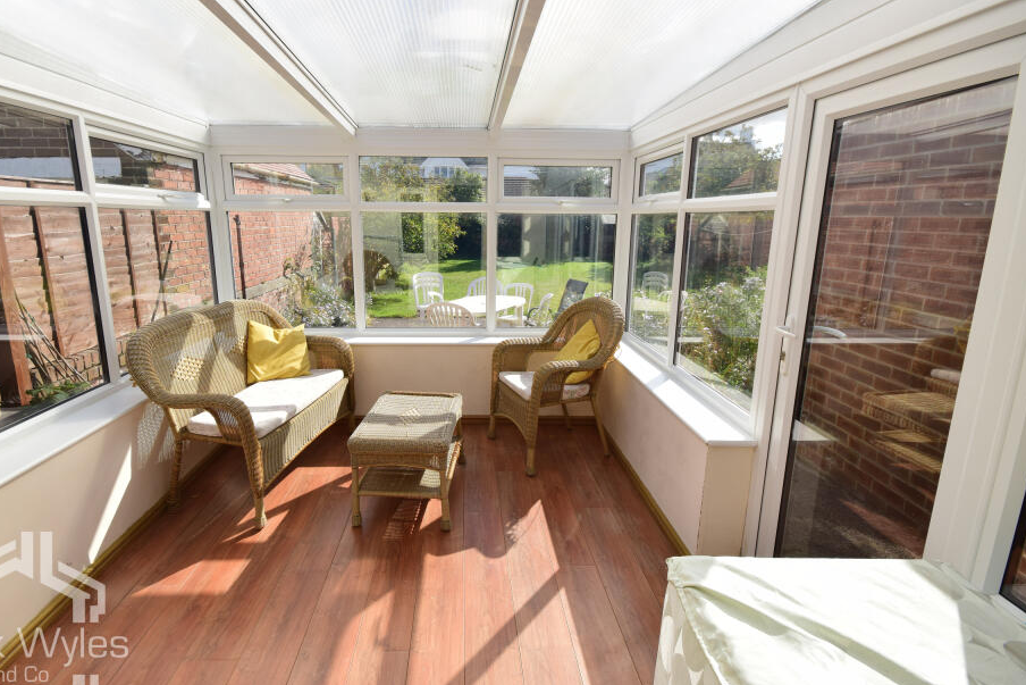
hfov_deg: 93.1
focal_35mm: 17
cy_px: 332
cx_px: 477
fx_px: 485
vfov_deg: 70.4
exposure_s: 1/320
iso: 320
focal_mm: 10
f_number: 11
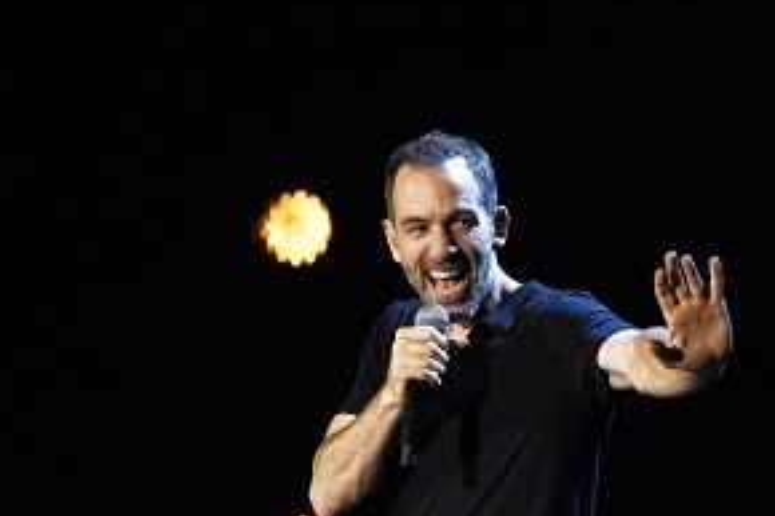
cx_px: 462
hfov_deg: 7.5
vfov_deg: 5.0
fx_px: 5938
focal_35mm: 276
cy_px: 255
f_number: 5
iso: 6400
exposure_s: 1/500
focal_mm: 200
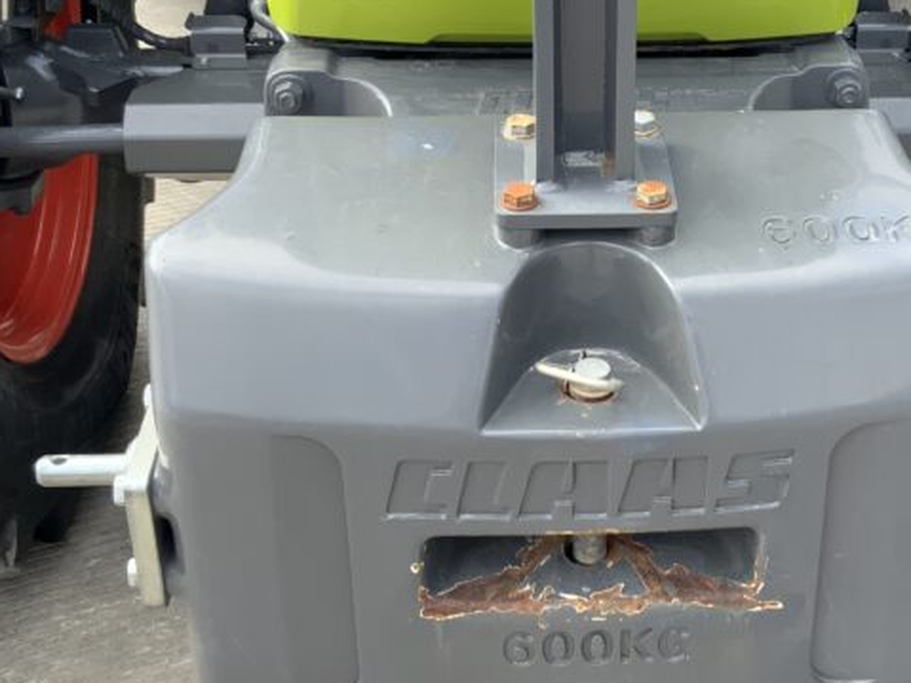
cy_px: 299
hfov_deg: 30.9
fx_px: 1631
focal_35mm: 62
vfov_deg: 23.6
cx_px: 622
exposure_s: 1/184
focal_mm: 3
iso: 16
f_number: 1.8
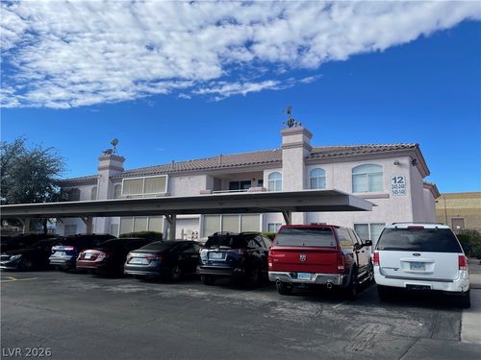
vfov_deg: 53.1
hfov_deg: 67.3
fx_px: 361
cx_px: 240
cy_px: 180
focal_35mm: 26
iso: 32
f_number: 1.6
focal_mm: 4.2
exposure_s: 1/3125
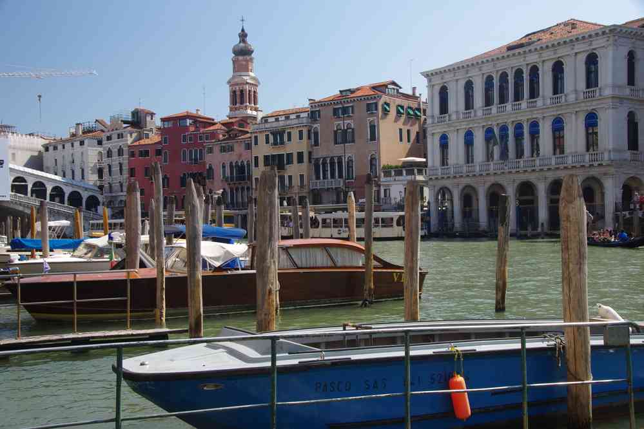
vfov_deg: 31.2
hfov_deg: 45.4
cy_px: 214
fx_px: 769
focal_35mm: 43
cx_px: 322
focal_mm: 29.4
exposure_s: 1/60
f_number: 11
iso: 200
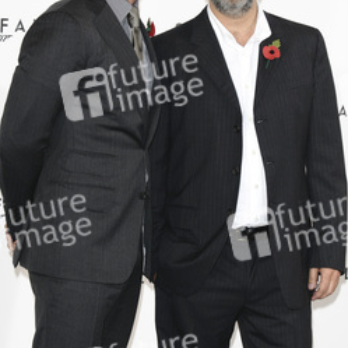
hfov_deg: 9.9
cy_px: 158
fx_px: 2002
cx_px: 173
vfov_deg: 9.9
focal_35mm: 176
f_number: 4.5
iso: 320
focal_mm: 86
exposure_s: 1/250
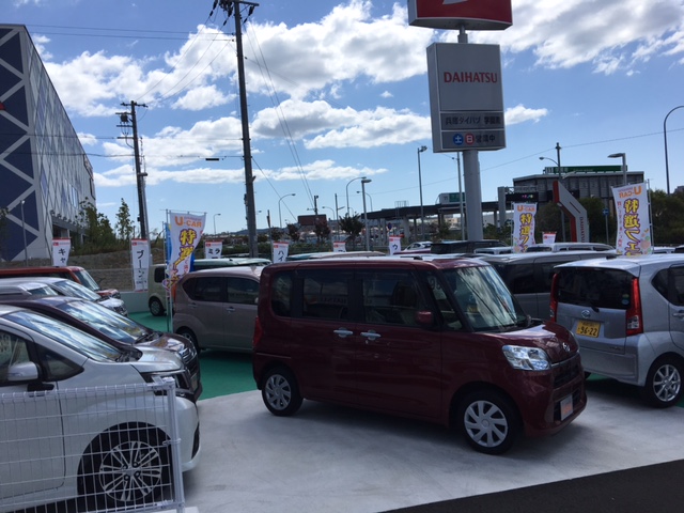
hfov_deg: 61.7
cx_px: 342
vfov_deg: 48.2
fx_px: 573
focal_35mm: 29
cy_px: 256
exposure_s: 1/2959
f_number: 2.2
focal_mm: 4.15
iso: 25
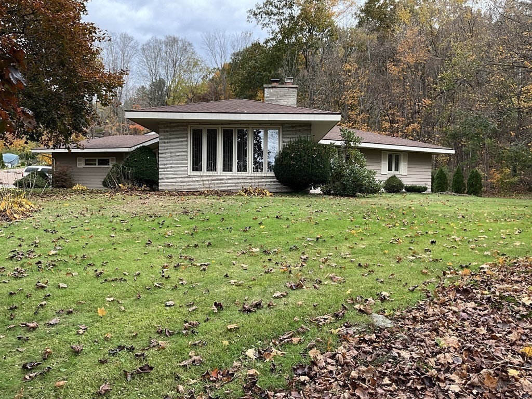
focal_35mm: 29
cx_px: 266
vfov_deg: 48.2
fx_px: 446
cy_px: 200
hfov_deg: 61.7
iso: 25
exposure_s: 1/241
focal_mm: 3
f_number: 1.8
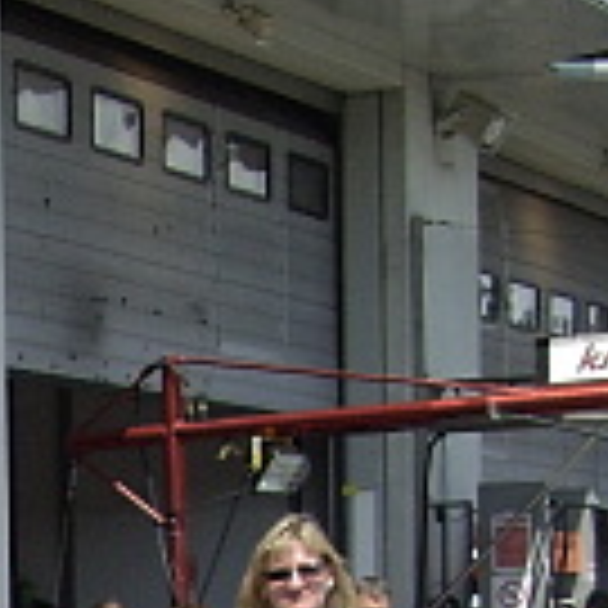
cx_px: -752
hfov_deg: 8.2
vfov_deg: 8.2
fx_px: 3954
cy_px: 1342
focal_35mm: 199
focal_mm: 7.9
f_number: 5.6
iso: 100
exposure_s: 1/500
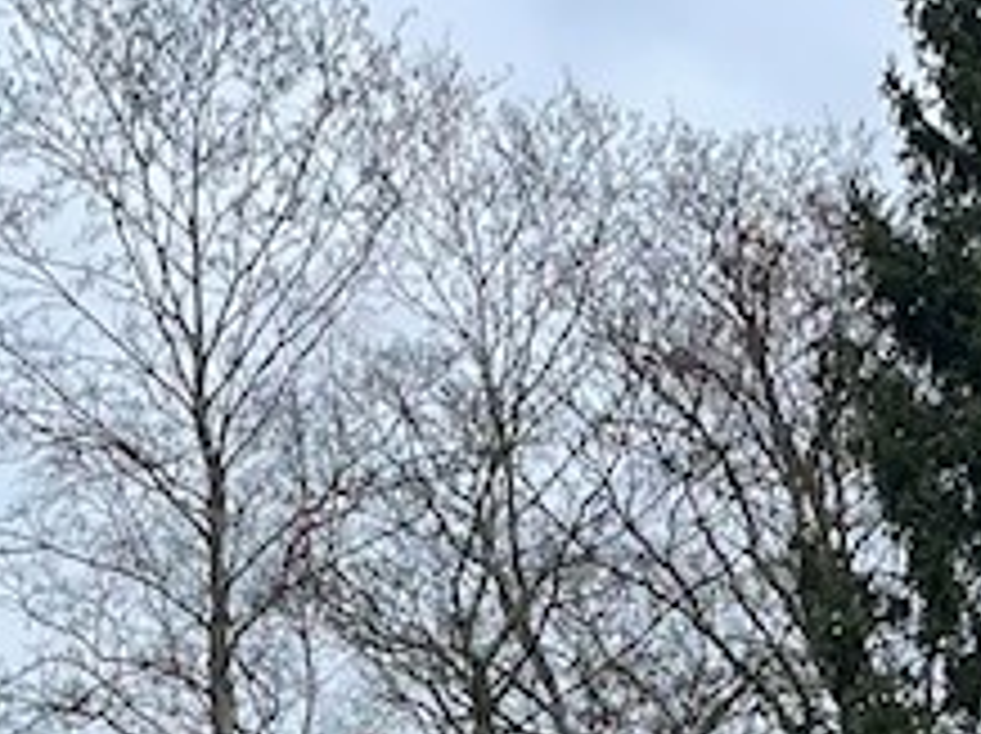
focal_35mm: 167
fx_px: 4727
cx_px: 1030
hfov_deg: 11.7
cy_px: 1887
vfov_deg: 8.0
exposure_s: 1/1618
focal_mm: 4.2
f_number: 1.6
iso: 32
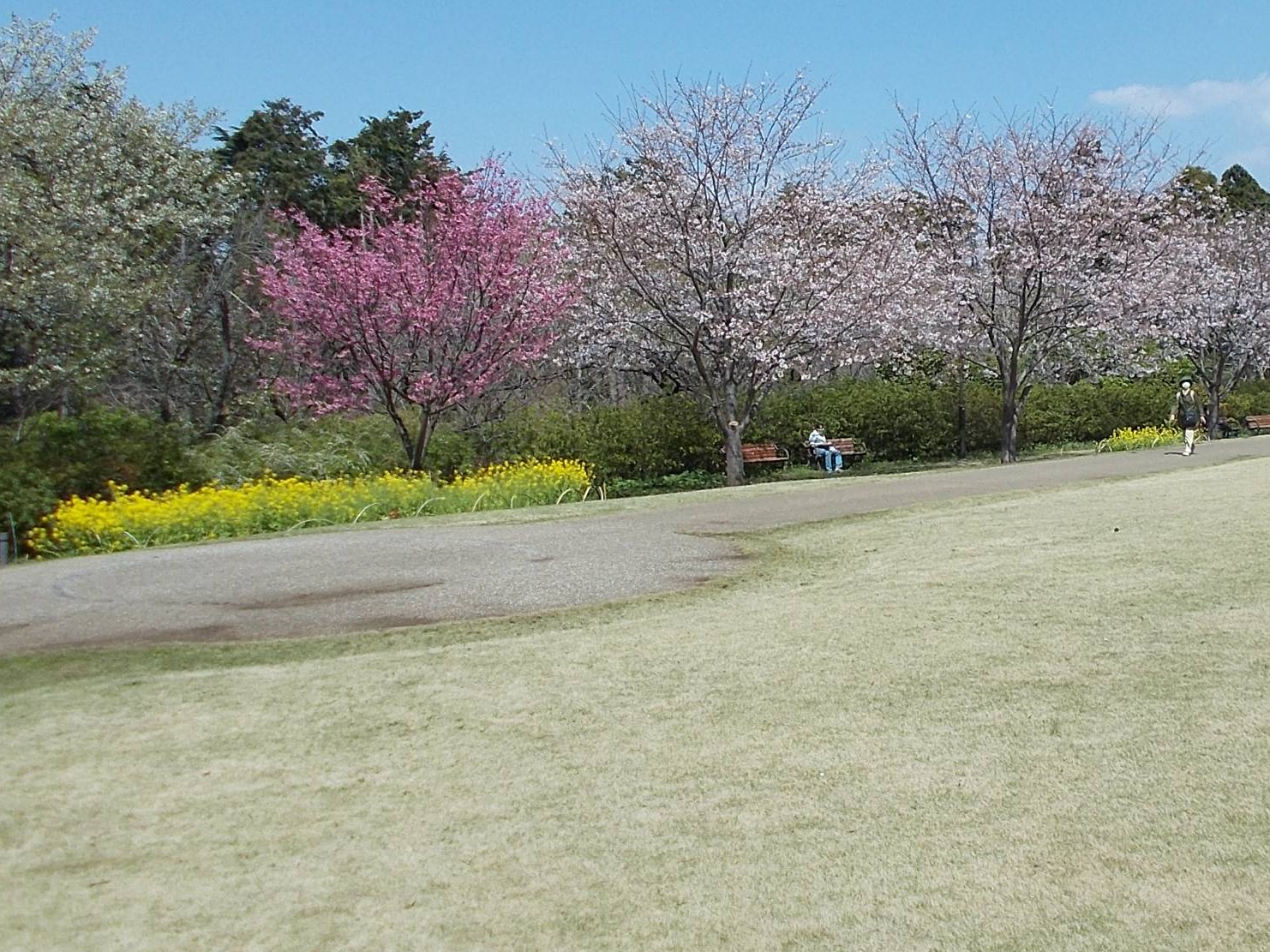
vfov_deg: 31.1
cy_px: 263
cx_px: 883
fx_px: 1687
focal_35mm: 46
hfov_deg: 40.5
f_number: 8.6
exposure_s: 1/200
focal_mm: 5.3
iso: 80
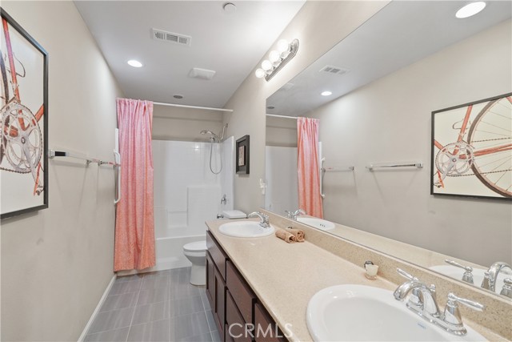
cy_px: 171
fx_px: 228
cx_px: 256
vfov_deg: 73.8
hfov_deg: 96.7
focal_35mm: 16
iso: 640
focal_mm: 16
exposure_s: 1/15
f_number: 4
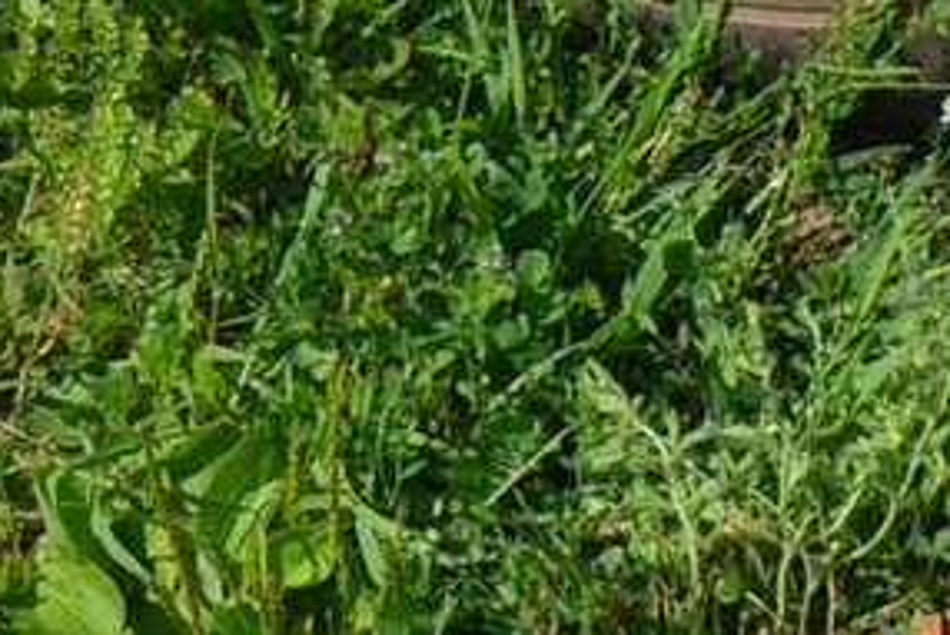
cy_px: -1039
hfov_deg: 8.8
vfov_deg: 6.1
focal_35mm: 215
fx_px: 5676
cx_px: 2136
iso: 100
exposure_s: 1/250
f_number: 8
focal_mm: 24
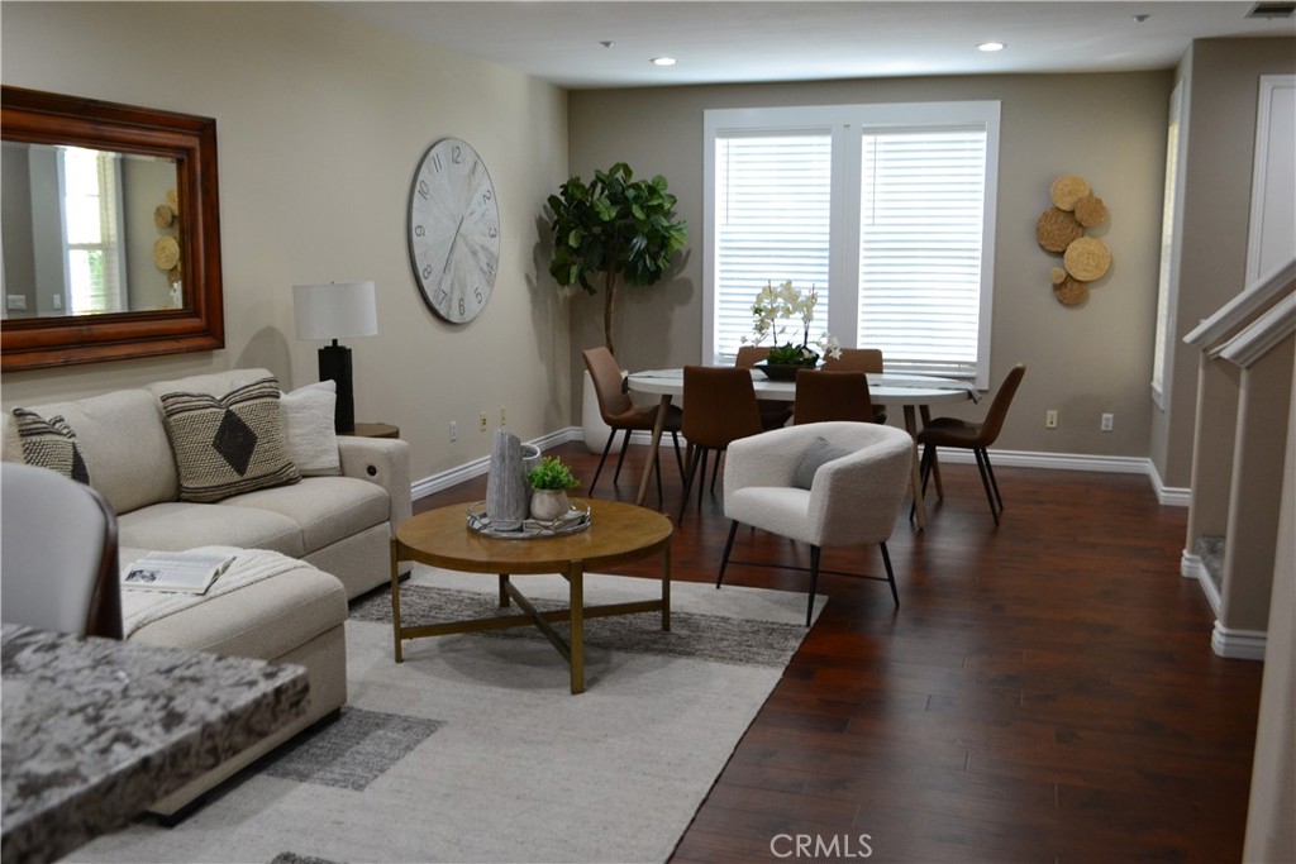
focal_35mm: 30
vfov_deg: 43.6
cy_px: 432
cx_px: 648
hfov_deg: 61.9
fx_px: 1080
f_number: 5.6
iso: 800
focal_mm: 20
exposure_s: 1/60
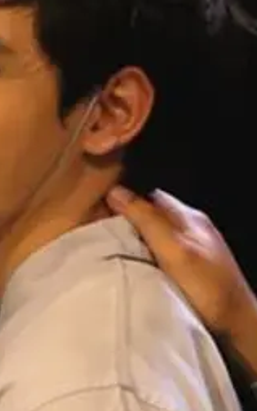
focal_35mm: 219
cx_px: -160
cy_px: 149
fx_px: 2451
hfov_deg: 5.9
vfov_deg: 9.6
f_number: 5.6
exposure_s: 1/80
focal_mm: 46.7
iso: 6400
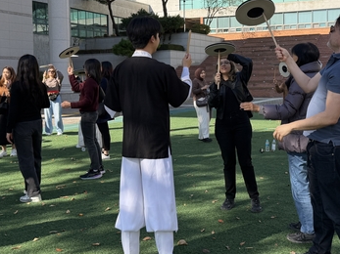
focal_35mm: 47
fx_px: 461
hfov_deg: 40.2
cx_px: 211
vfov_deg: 30.7
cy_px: 88
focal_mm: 6.76
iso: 80
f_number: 1.78
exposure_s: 1/2445
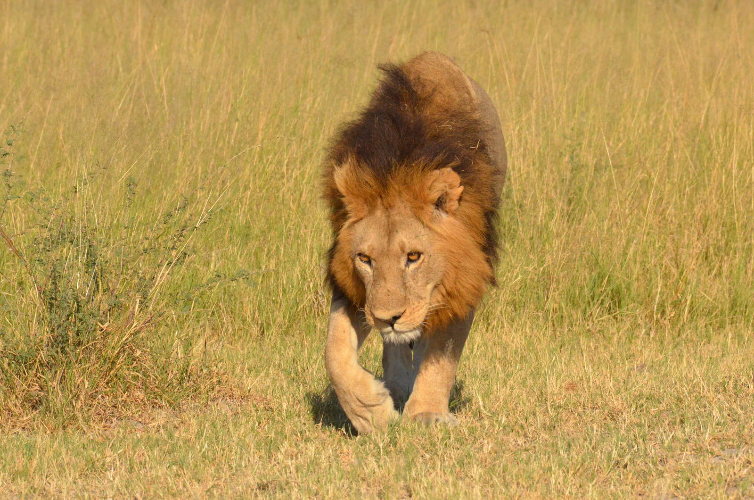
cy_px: 250
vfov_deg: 3.0
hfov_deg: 4.6
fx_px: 9406
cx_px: 377
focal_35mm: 450
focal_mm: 300
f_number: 14
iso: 2500
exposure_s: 1/3200
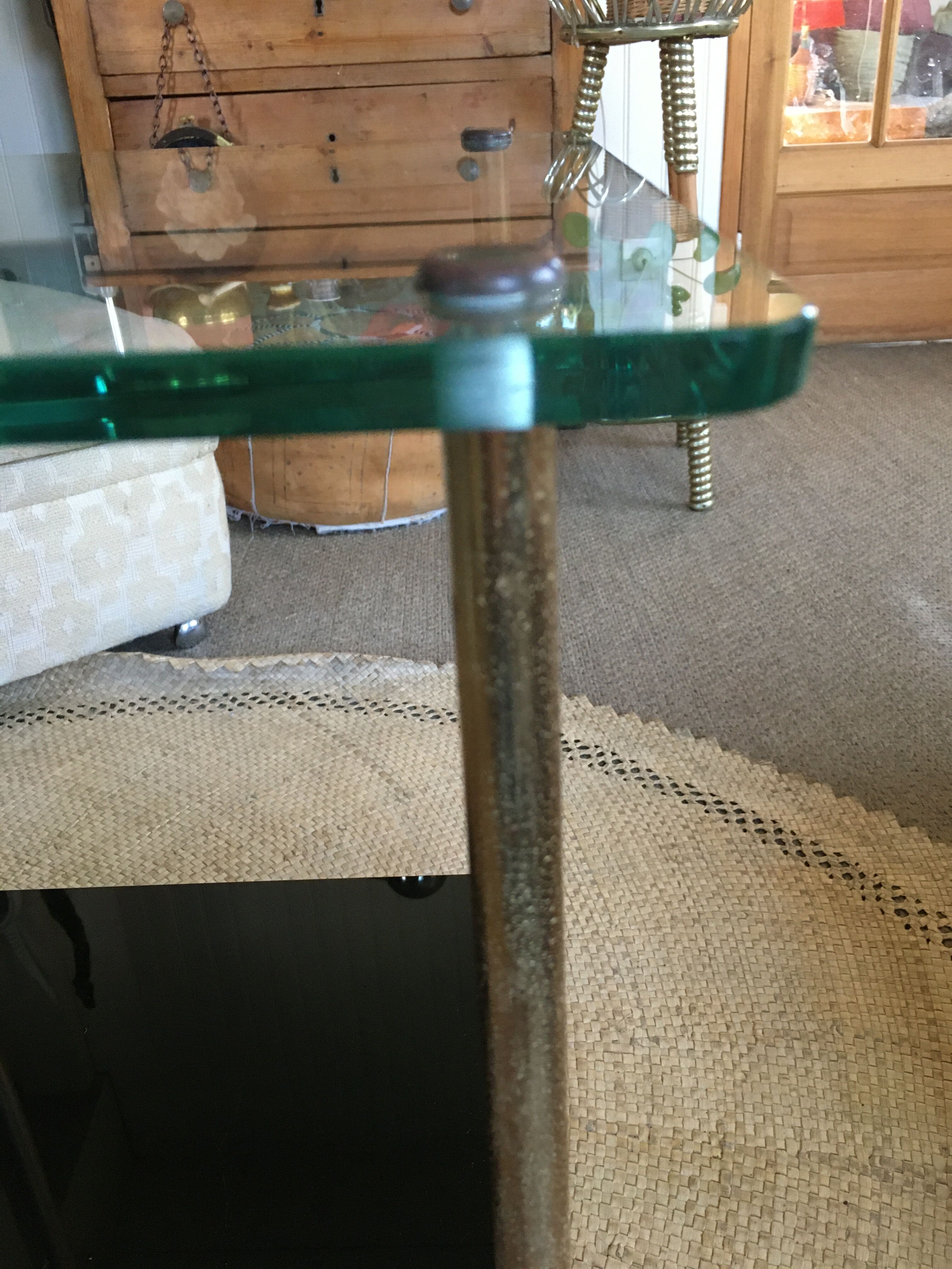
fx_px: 1063
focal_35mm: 29
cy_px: 634
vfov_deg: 61.7
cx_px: 476
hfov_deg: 48.2
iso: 200
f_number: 2.2
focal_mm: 4.15
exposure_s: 1/33
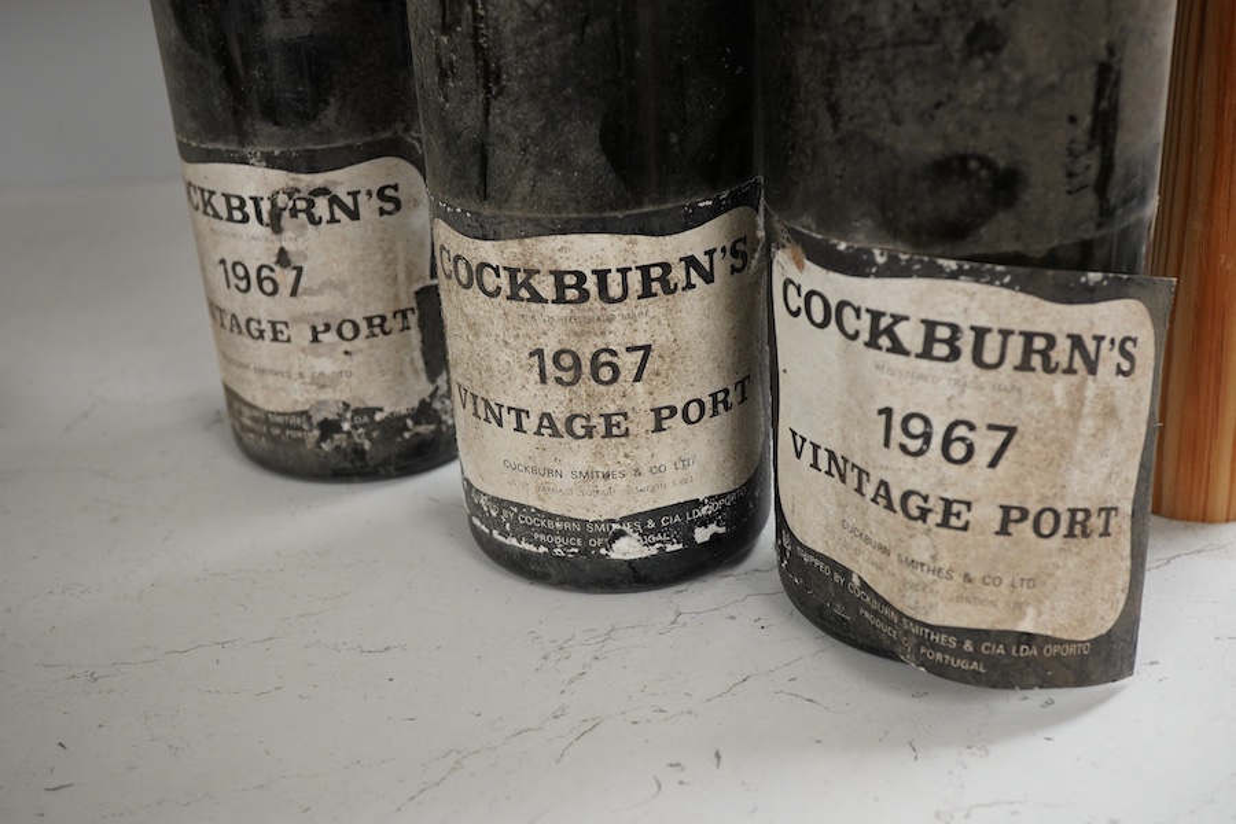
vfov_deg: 29.9
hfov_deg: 43.6
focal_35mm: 45
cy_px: 412
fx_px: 1545
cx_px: 618
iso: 1250
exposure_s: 1/125
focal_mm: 30
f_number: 9
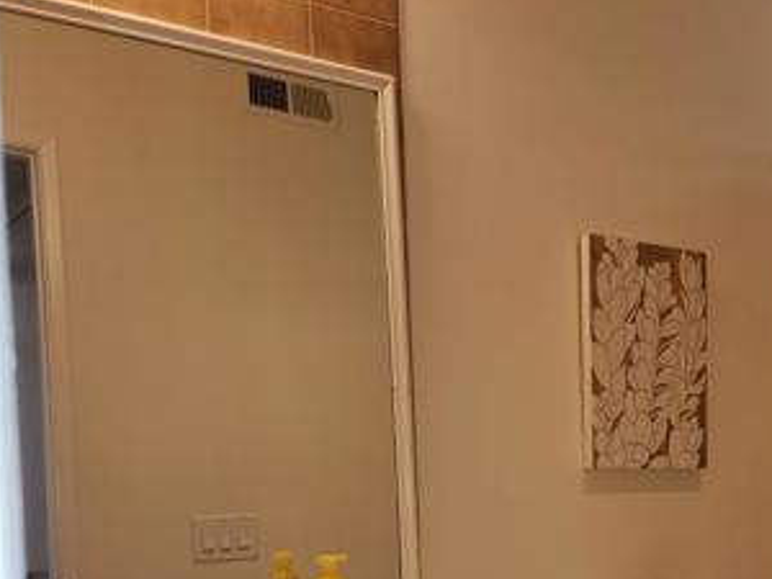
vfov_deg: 28.7
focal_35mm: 49
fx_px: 1093
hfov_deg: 36.7
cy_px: 507
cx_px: 679
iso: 20
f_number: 1.8
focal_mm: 5.4
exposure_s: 1/120
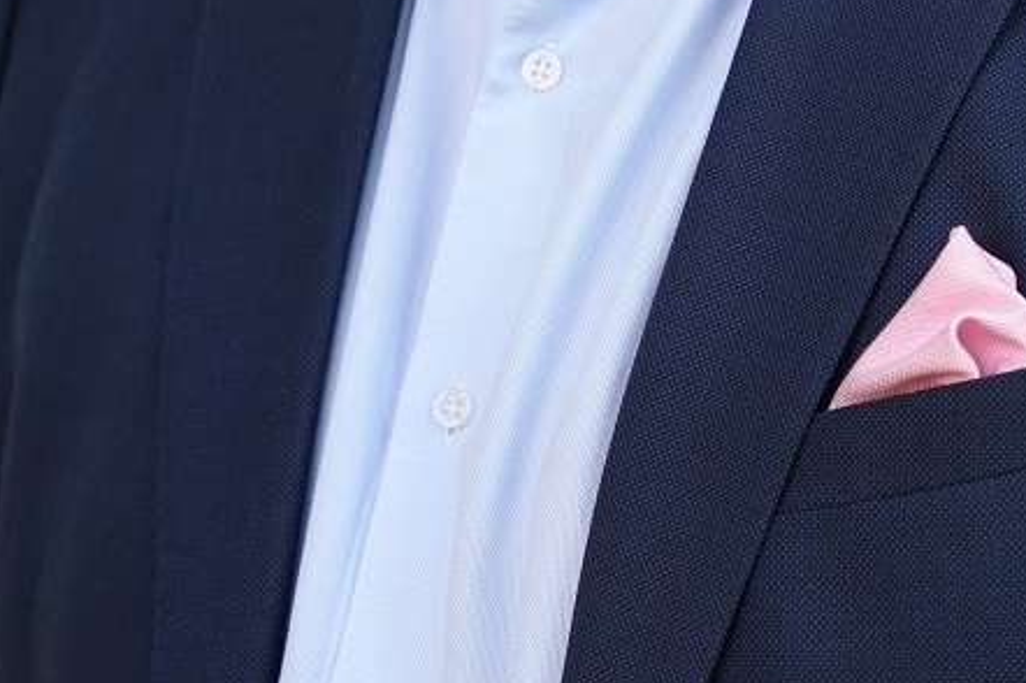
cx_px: 580
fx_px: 7518
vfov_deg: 5.1
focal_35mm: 264
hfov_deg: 7.8
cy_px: -458
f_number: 4
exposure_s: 1/160
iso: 400
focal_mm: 70
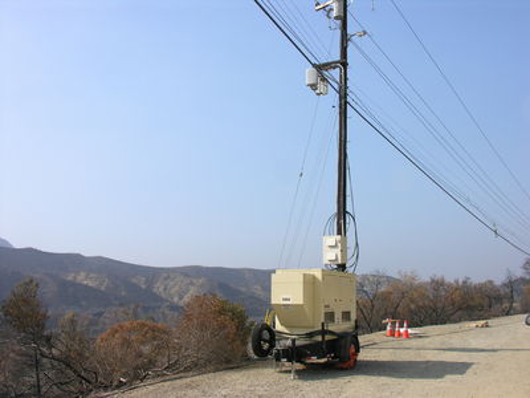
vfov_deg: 40.7
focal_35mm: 35
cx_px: 265
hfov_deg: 52.6
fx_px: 536
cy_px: 199
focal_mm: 8.9
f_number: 6.3
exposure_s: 1/196
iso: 50
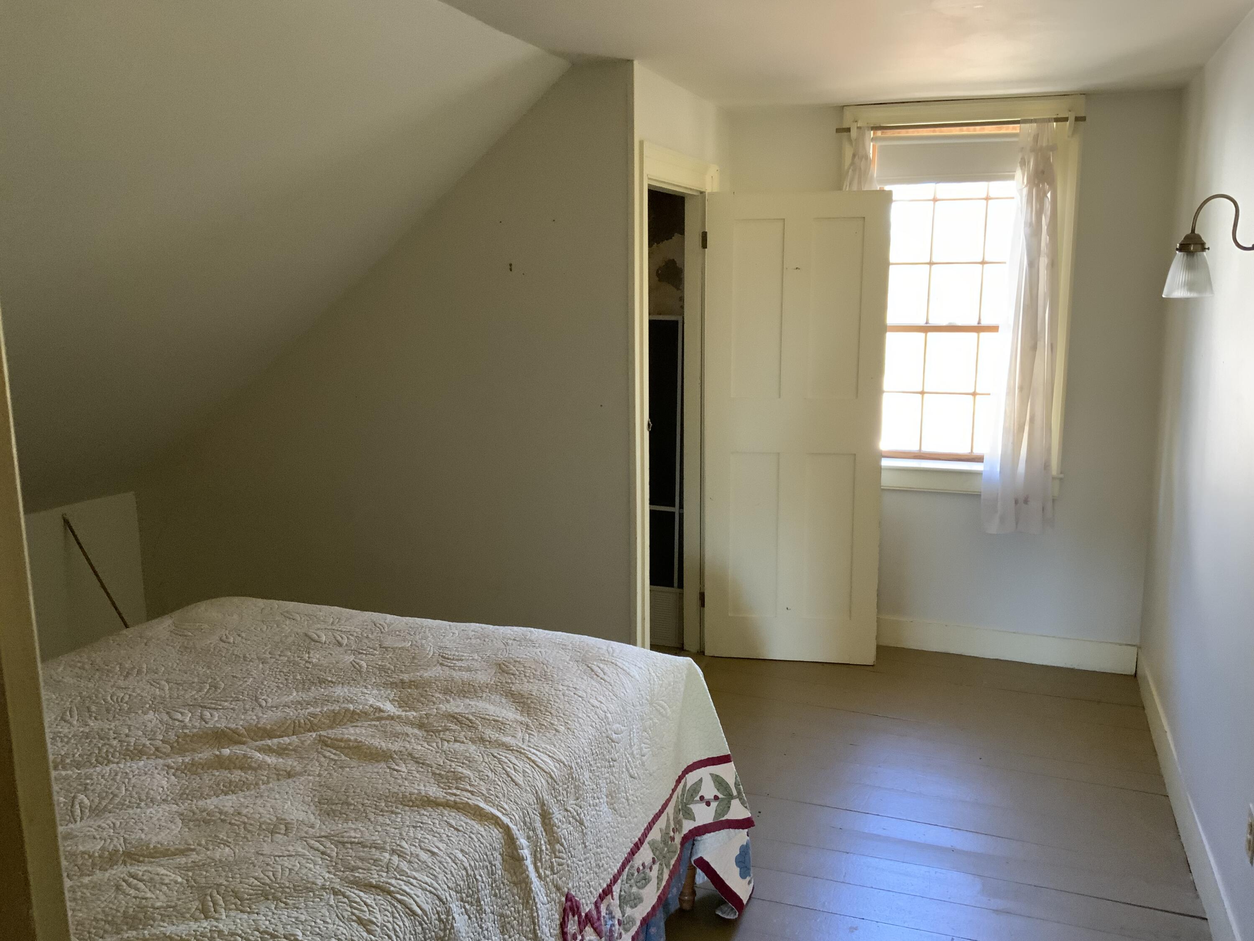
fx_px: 1051
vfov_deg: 48.2
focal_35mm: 29
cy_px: 470
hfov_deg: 61.7
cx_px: 627
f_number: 1.8
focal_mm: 3
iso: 250
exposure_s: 1/60
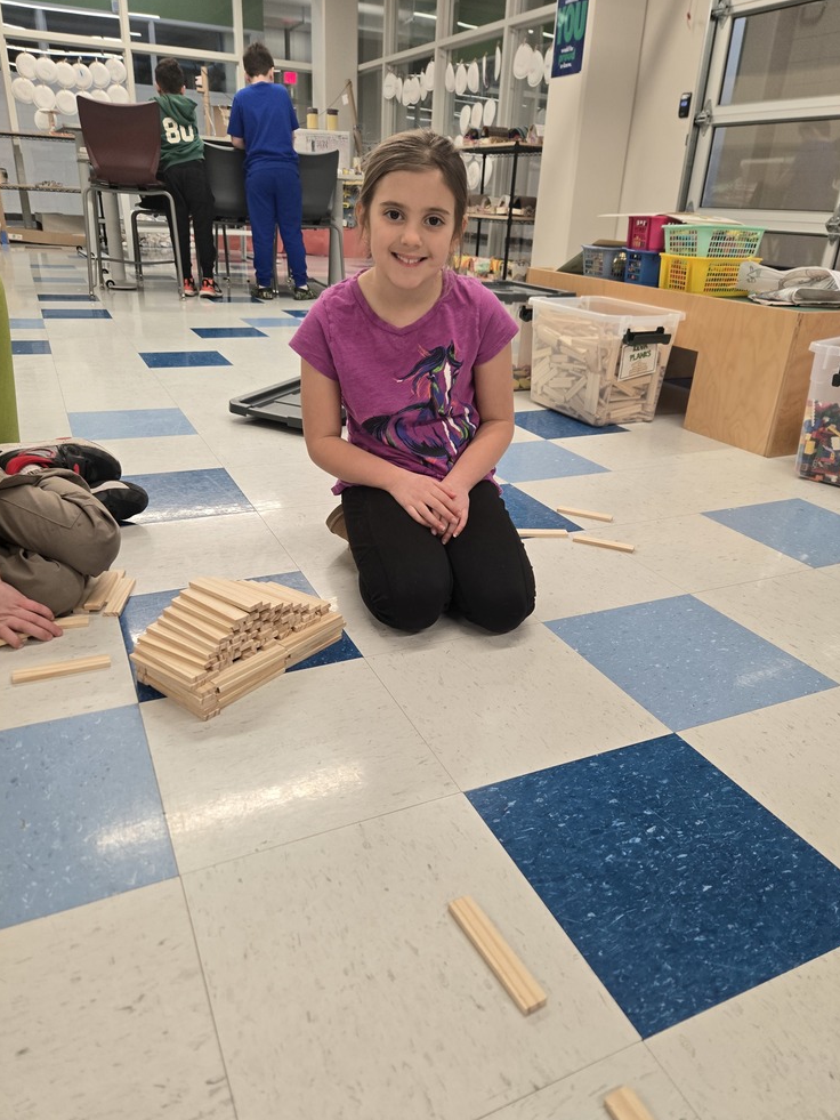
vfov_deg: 71.6
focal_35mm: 24
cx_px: 435
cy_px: 563
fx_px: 776
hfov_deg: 56.8
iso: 125
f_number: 1.8
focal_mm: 5.4
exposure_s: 1/120
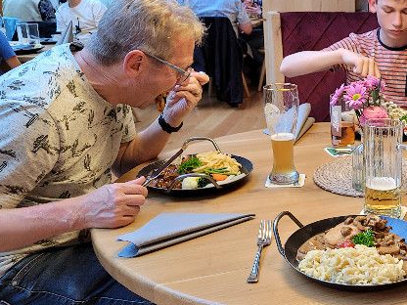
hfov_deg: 36.2
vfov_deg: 29.1
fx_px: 588
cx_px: 353
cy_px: 130
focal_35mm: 50
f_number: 1.8
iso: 250
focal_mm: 5.4
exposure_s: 1/50
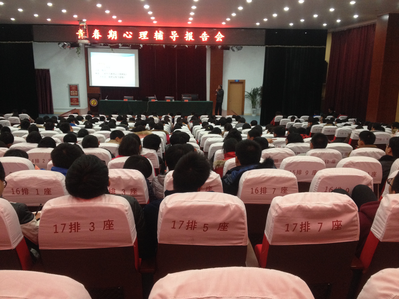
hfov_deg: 52.6
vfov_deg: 40.7
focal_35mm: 35
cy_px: 150
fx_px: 403
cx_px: 200
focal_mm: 4.28
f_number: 2.4
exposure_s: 1/20
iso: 200
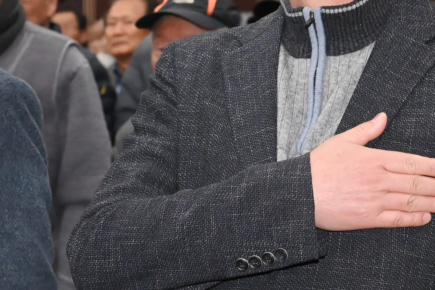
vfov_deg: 7.7
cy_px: 48
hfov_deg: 11.6
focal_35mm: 177
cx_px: 324
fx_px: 2139
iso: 8000
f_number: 7.1
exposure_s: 1/160
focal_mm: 62
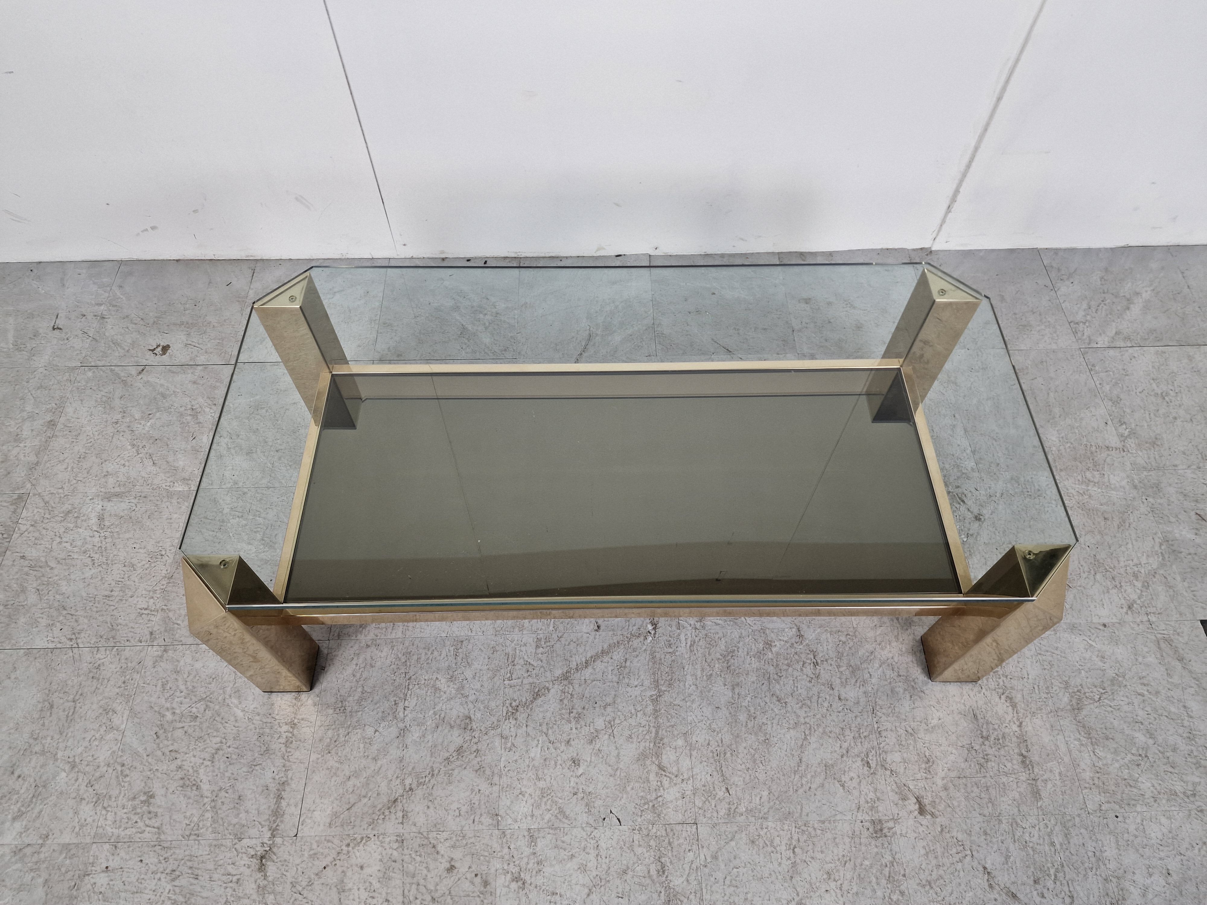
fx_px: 802
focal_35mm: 23
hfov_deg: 73.9
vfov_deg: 58.9
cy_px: 452
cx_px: 604
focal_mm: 6.4
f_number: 1.8
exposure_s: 1/180
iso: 160
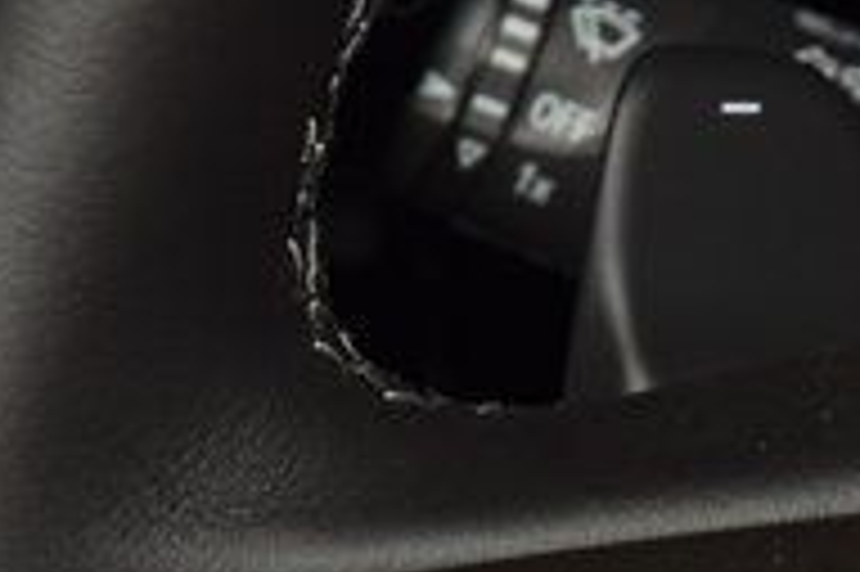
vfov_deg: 3.9
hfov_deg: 5.8
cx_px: 910
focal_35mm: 352
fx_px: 8401
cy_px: 844
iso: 100
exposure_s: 1/125
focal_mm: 70
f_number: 8
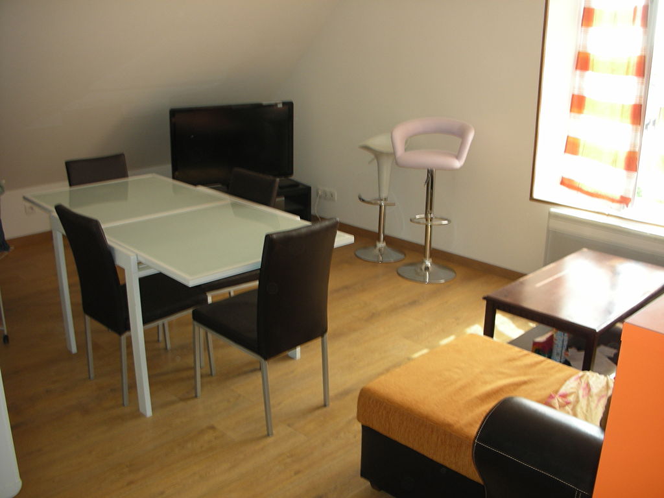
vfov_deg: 40.7
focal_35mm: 35
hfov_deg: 52.6
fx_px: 671
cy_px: 249
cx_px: 332
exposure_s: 1/30
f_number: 3
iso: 57
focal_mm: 5.8
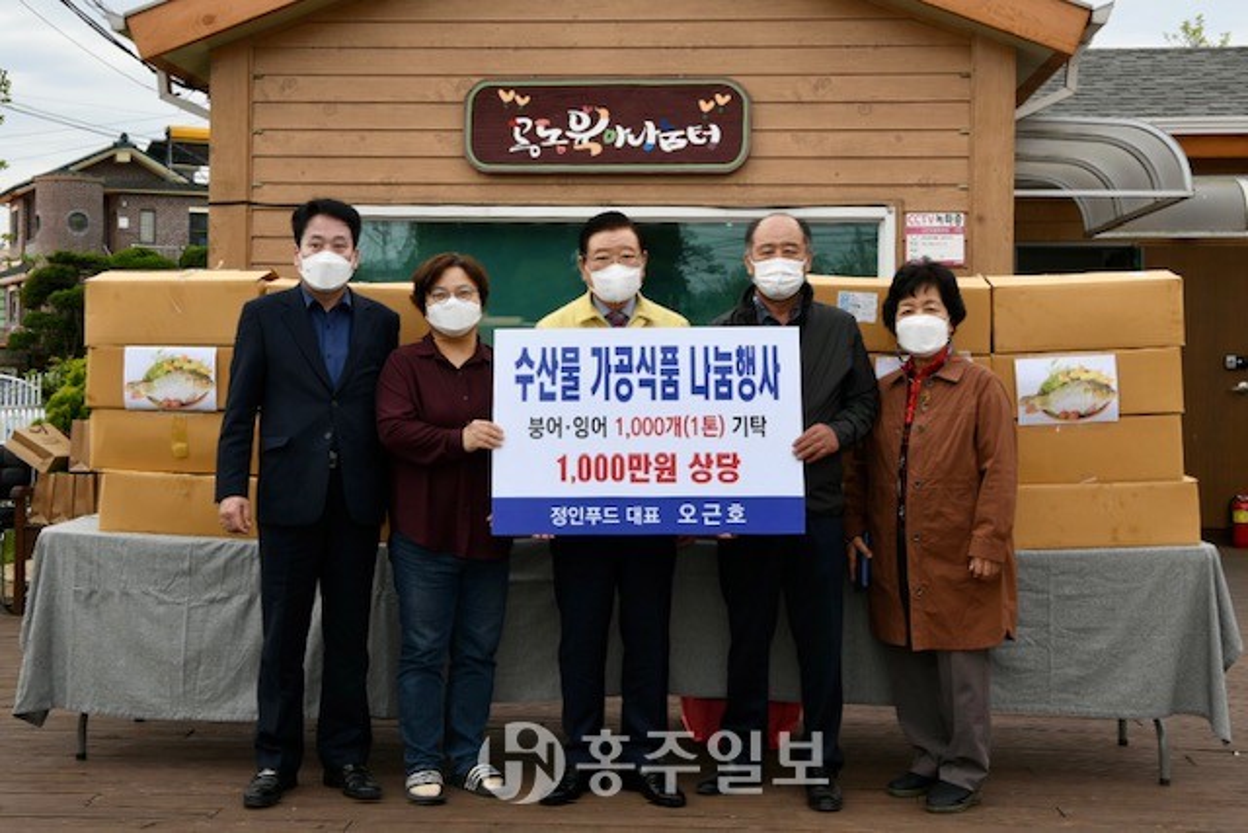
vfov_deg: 30.5
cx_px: 624
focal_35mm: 44
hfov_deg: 44.5
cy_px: 416
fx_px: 1526
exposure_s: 1/80
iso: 100
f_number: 13
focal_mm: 44
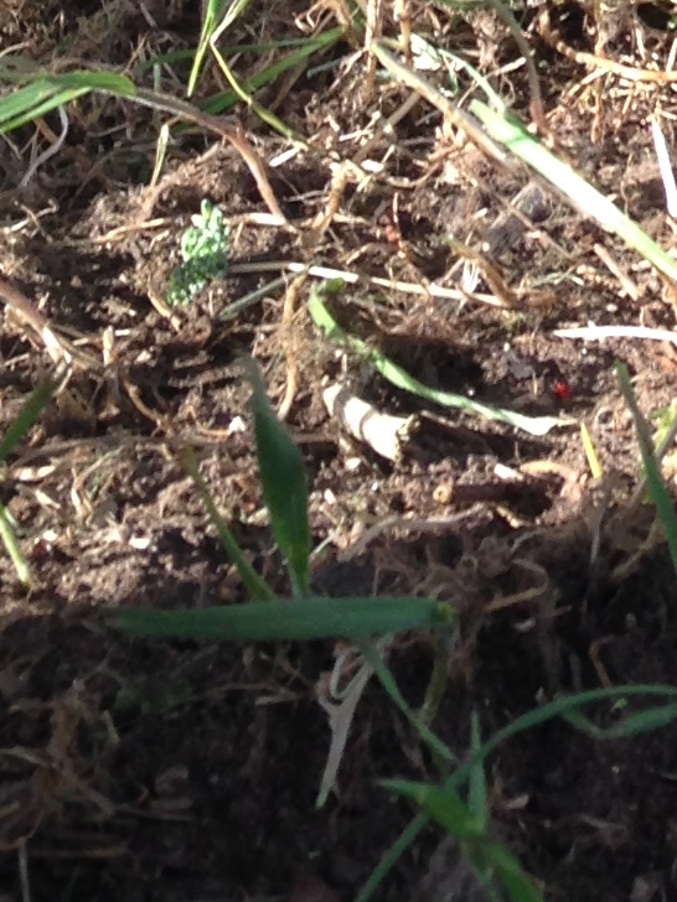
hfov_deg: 9.7
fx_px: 3859
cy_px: -821
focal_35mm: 148
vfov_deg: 12.1
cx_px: 1013
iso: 50
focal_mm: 4.12
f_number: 2.4
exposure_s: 1/120
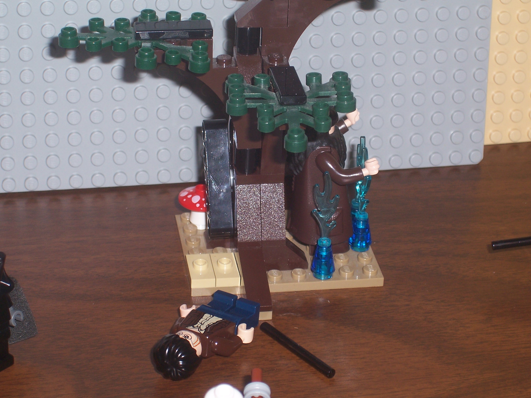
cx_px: 268
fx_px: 1580
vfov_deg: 14.4
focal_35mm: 103
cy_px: 197
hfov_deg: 19.1
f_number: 4.6
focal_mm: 16.8
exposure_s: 1/90
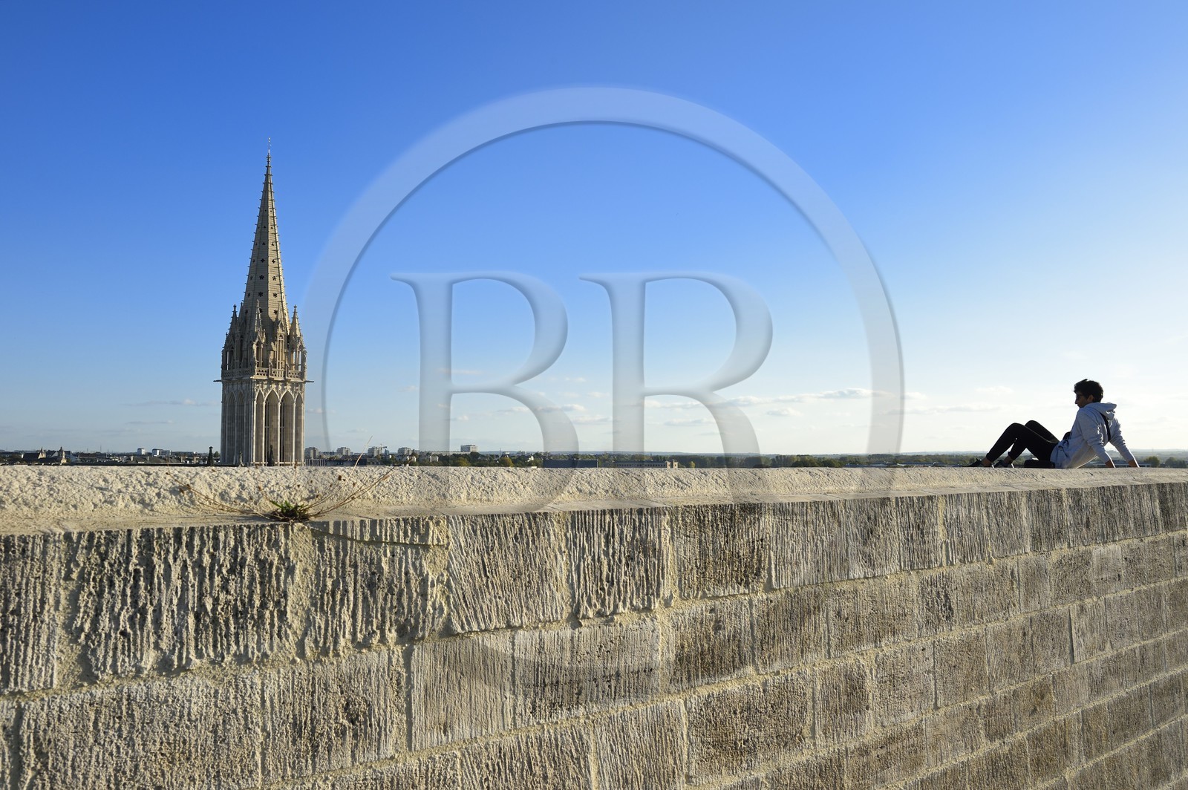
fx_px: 956
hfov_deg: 63.7
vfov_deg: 44.9
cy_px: 395
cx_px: 594
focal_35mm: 29
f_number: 13
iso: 200
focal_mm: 29
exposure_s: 1/200
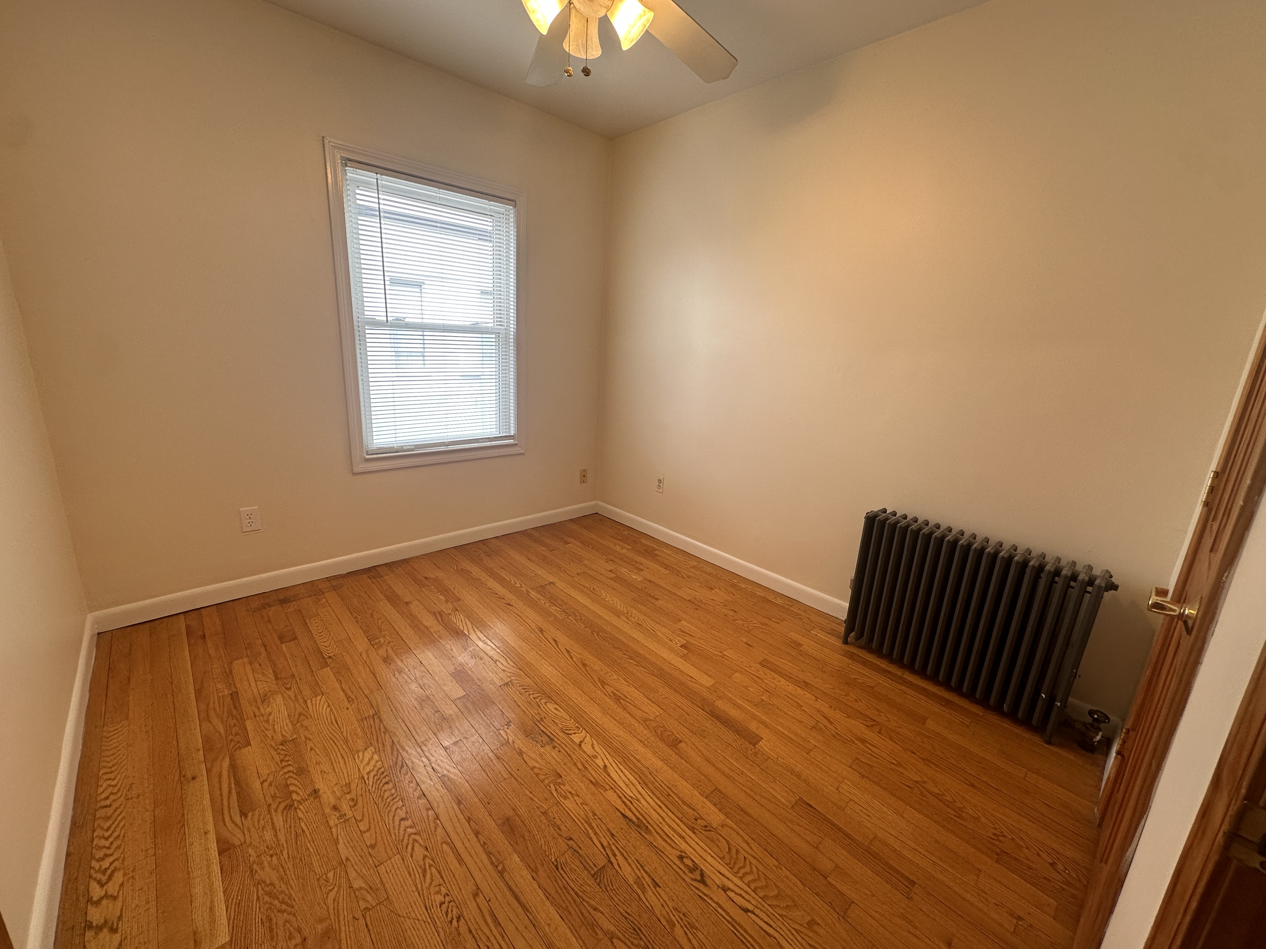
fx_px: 512
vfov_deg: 85.7
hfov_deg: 102.1
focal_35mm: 14
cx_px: 633
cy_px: 474
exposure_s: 1/120
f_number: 2.2
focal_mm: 2.22
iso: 80
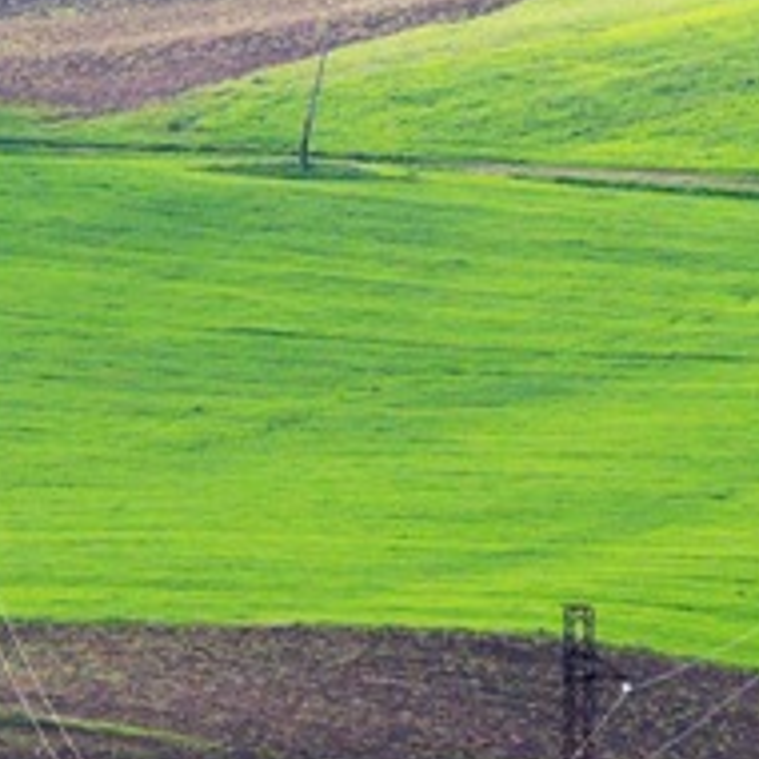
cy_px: -192
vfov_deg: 1.9
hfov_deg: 1.9
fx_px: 23045
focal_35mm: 929
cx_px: -244
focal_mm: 44.5
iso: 280
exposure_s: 1/200
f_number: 4.7
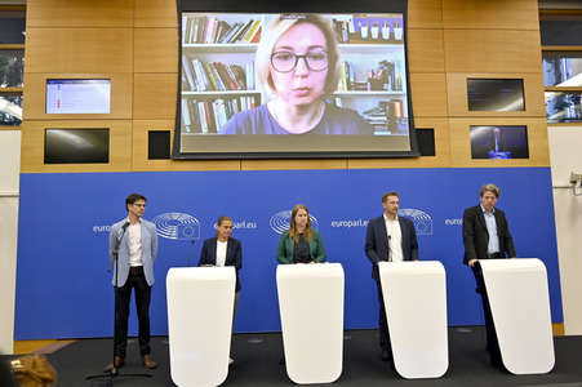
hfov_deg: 62.8
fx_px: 477
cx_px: 291
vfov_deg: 44.2
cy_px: 194
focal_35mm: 30
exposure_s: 1/200
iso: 1250
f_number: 4
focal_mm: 29.5
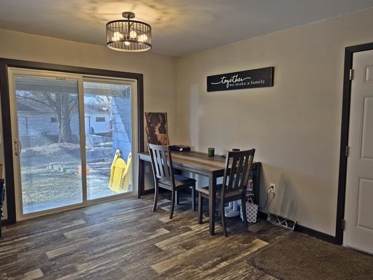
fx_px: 259
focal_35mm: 24
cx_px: 192
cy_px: 138
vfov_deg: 56.8
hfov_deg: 71.6
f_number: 1.8
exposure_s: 1/120
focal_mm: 5.4
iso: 50
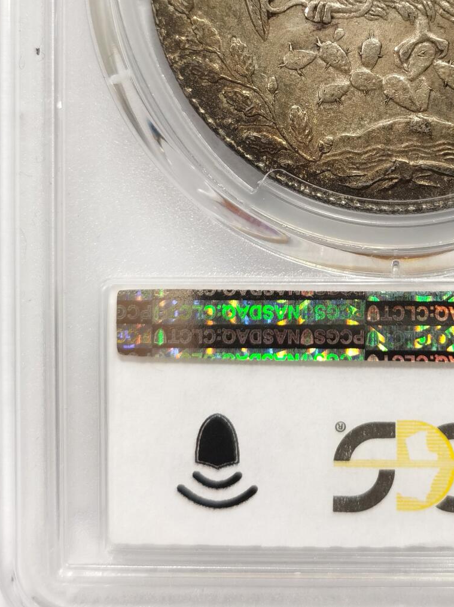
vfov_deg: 20.2
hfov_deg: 15.2
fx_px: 1680
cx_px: 396
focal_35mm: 96
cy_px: 114
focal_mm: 5.56
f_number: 16
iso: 160
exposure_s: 1/100
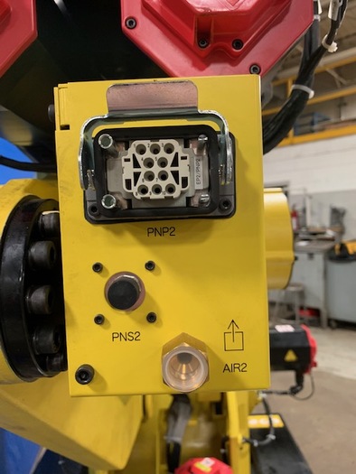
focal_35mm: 26
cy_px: 237
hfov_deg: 53.1
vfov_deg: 67.3
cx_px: 178
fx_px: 356
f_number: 1.8
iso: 200
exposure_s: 1/60
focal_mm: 4.25
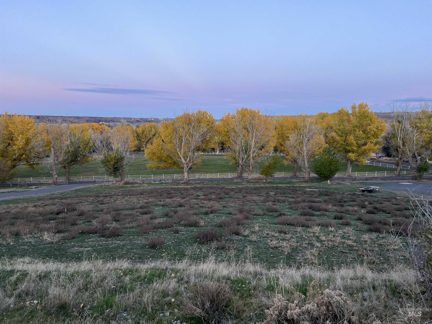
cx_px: 216
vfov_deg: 53.1
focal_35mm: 26
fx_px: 324
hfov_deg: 67.3
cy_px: 162
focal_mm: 5.7
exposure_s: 1/111
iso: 125
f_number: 1.5
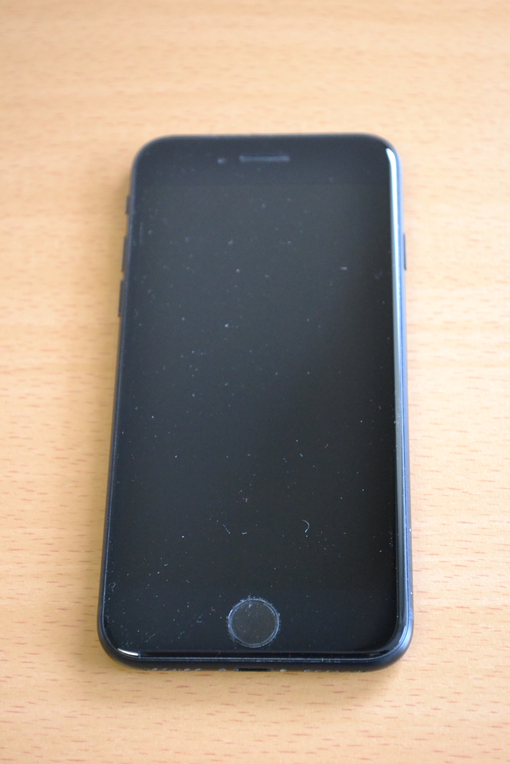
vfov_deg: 28.1
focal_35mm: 72
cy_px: 382
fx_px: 1530
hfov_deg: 18.9
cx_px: 255
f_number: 5.3
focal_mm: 48
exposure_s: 1/40
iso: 3200
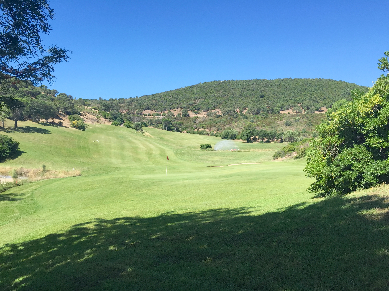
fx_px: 326
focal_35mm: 29
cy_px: 146
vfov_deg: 48.2
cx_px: 194
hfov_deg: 61.7
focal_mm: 4.15
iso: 32
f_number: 2.2
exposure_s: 1/1199
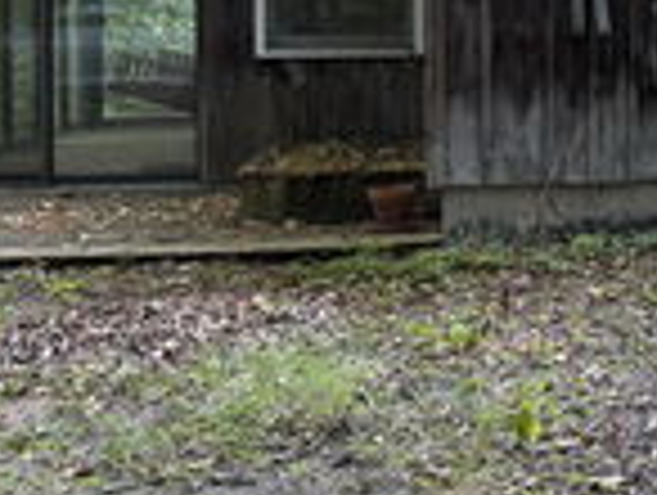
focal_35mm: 84
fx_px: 1597
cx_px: 810
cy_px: 18
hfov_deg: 21.4
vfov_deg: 17.3
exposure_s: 1/121
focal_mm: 6.76
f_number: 1.78
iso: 125
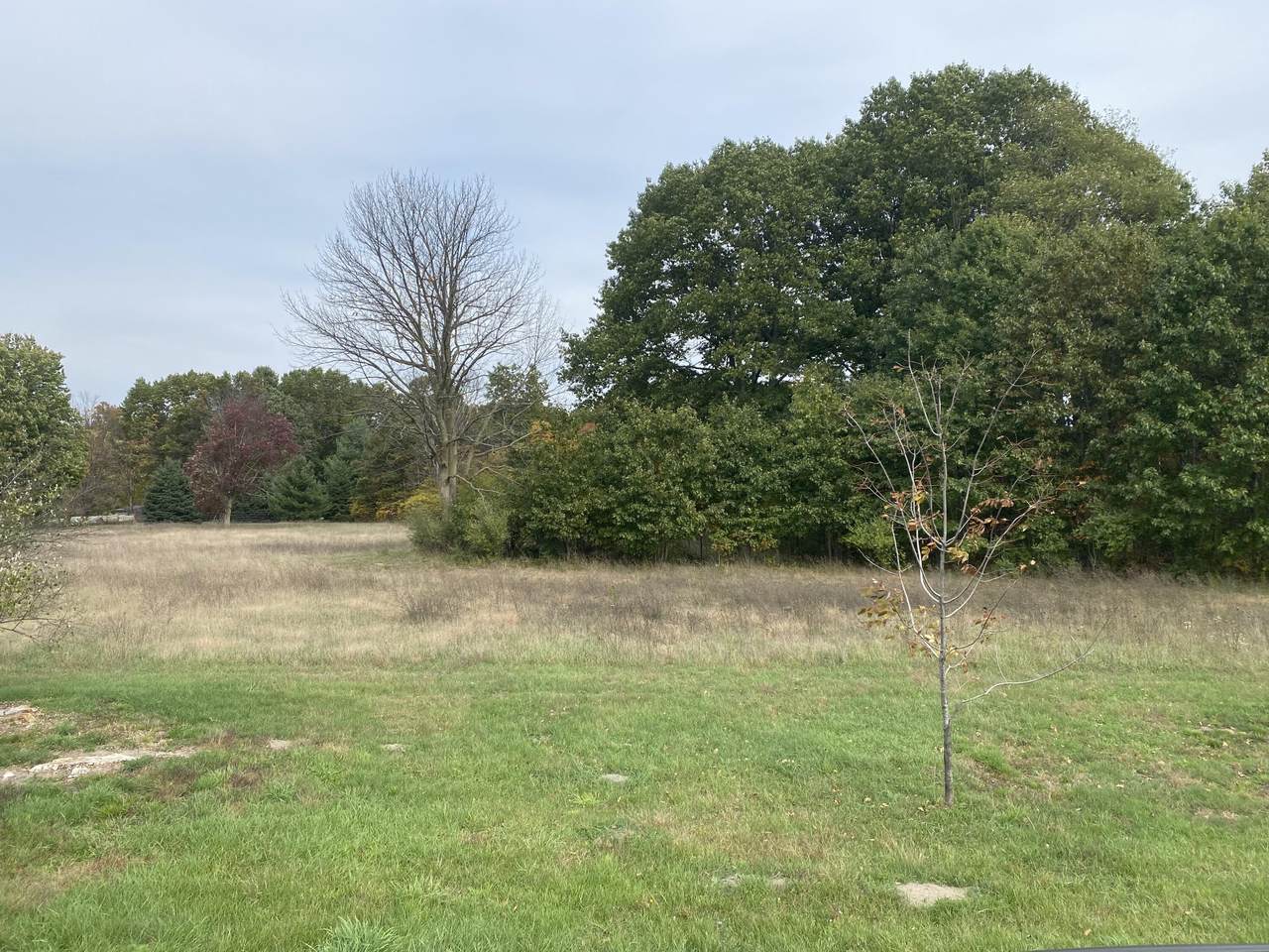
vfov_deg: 53.1
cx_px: 634
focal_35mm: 26
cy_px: 476
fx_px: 953
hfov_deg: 67.3
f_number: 1.8
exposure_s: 1/1996
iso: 32
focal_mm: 4.25
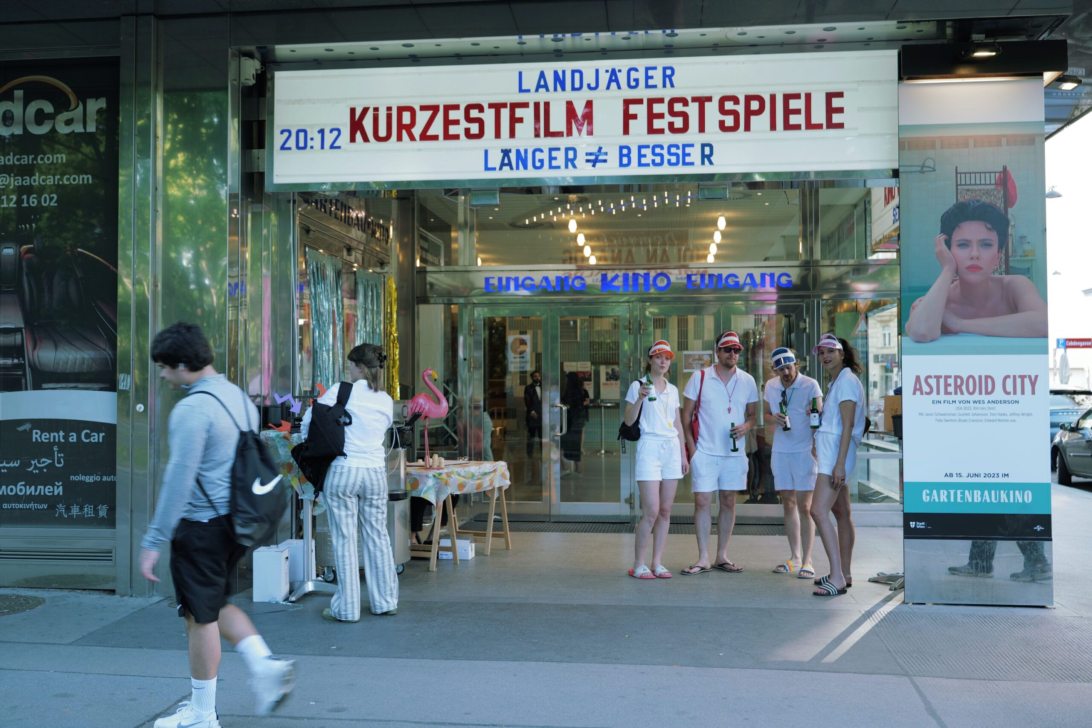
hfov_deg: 53.1
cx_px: 546
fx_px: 1092
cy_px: 364
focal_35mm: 36
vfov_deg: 36.9
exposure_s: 1/80
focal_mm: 36
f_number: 3.2
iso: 160
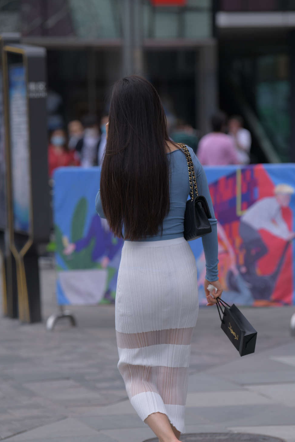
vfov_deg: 11.5
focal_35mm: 178
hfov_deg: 7.7
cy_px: 262
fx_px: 2187
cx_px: 165
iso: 140
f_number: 3.5
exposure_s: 1/800
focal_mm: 145
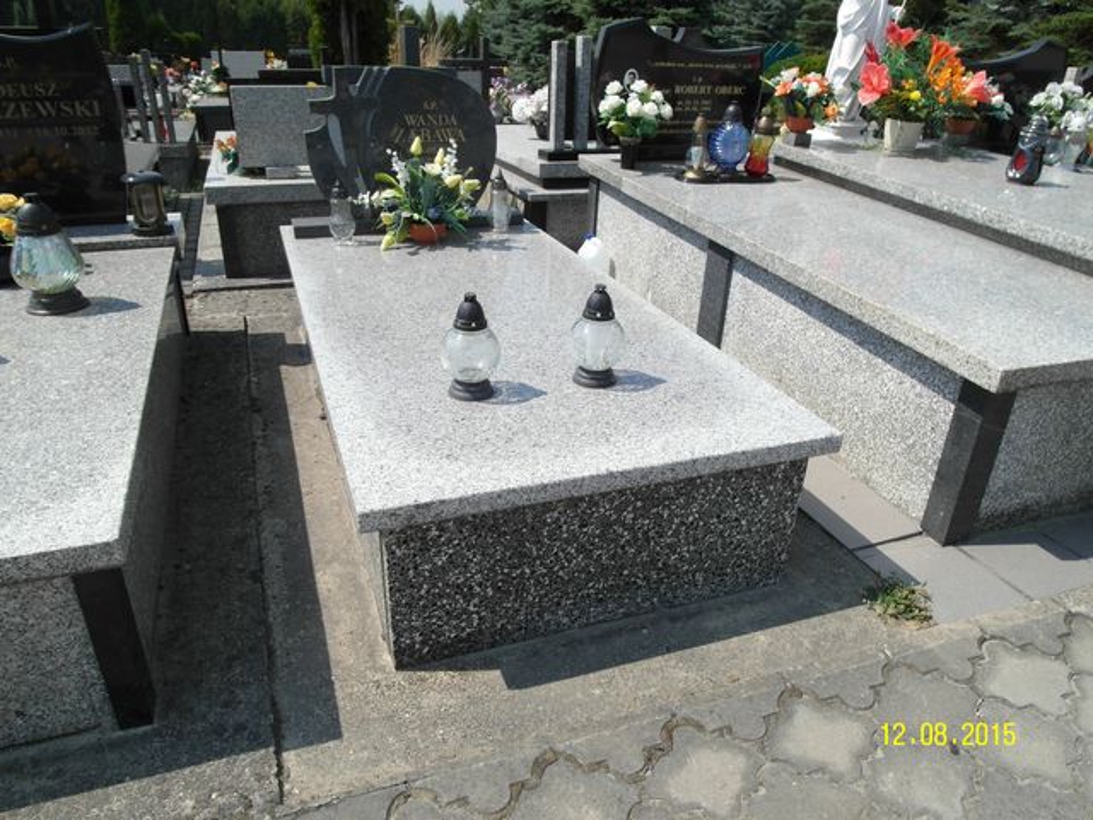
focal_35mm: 24
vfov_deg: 56.8
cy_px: 410
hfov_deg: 71.6
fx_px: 758
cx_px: 546
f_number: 4.4
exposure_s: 1/750
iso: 80
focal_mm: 5.2
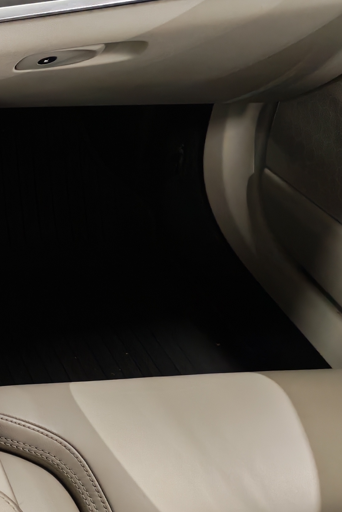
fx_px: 1154
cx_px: -261
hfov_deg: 14.8
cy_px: 169
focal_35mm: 81
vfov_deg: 24.9
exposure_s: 1/50
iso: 1025
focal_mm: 6.12
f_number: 1.9
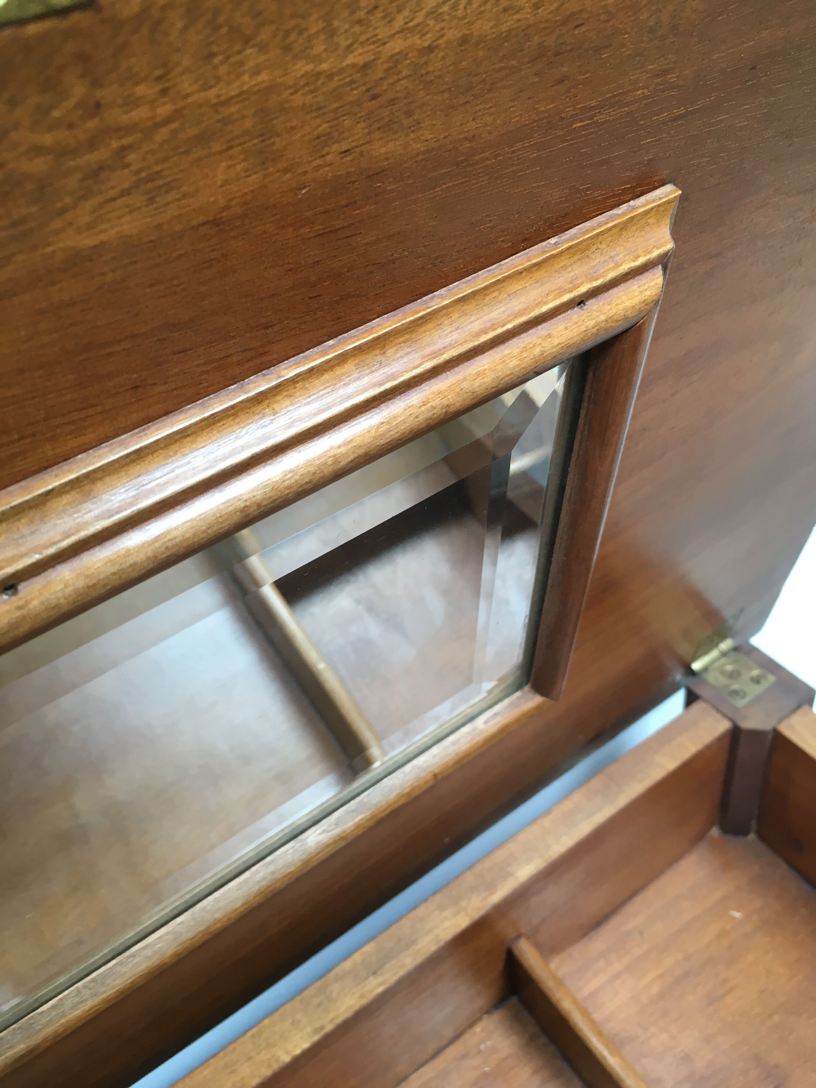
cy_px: 544
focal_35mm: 29
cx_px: 408
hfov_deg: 48.2
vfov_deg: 61.7
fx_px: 911
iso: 40
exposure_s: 1/33
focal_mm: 4.15
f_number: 2.2
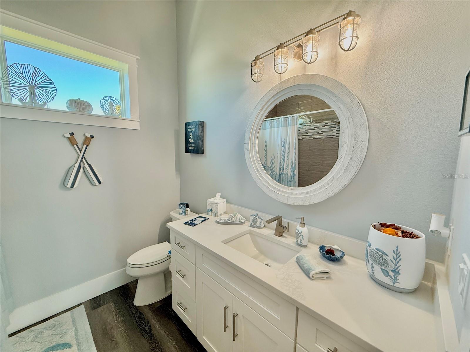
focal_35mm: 14
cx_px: 235
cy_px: 176
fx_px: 190
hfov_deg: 102.1
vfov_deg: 85.7
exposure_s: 1/120
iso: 200
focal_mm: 2.22
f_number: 2.2
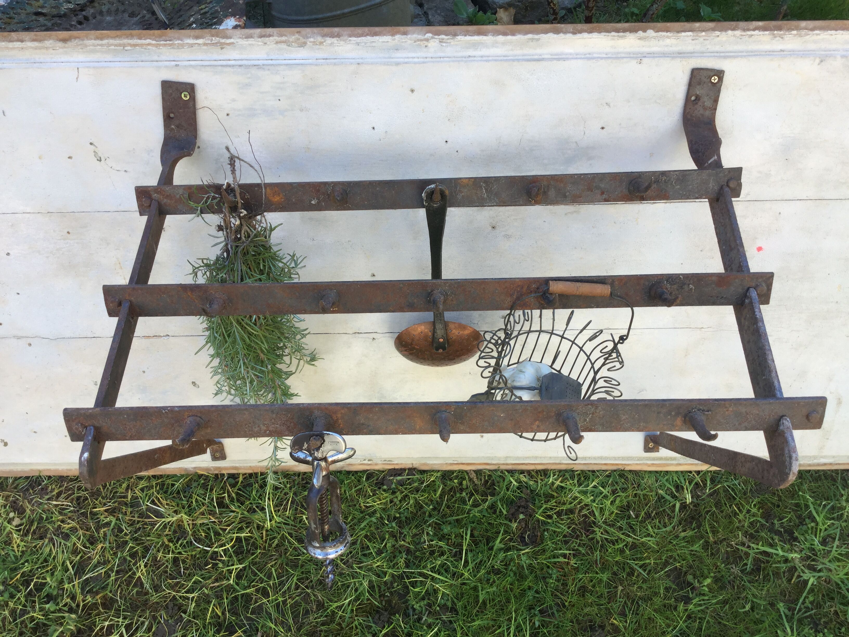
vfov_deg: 45.4
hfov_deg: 58.4
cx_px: 424
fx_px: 760
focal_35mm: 31
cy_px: 318
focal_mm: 3.3
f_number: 2.4
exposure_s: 1/181
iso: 25
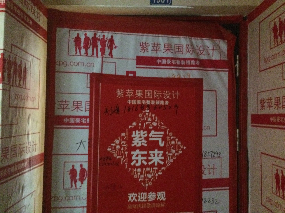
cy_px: 106
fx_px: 239
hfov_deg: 61.7
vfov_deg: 48.2
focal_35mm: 29
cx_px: 142
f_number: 2.2
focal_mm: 4.15
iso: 1000
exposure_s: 1/15
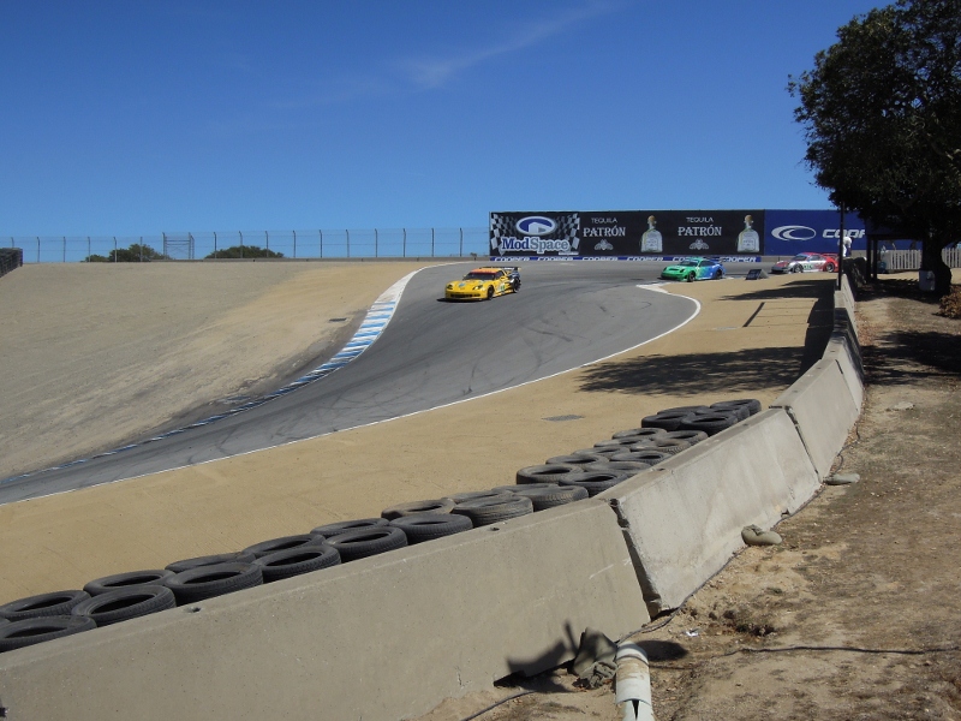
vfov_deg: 32.2
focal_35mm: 45
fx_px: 1249
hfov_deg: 42.1
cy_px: 360
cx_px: 480
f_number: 5.6
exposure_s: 1/1250
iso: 160
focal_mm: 8.1
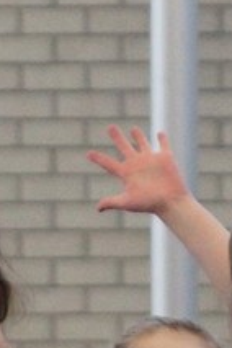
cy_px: 542
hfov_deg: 3.8
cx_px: 29
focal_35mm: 360
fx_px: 3480
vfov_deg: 5.7
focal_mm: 50
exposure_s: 1/250
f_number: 2.8
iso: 800
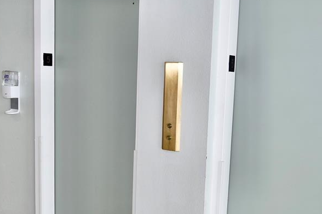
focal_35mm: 47
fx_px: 420
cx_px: 160
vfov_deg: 28.5
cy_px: 134
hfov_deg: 41.9
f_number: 4
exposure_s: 1/160
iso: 250
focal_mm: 18
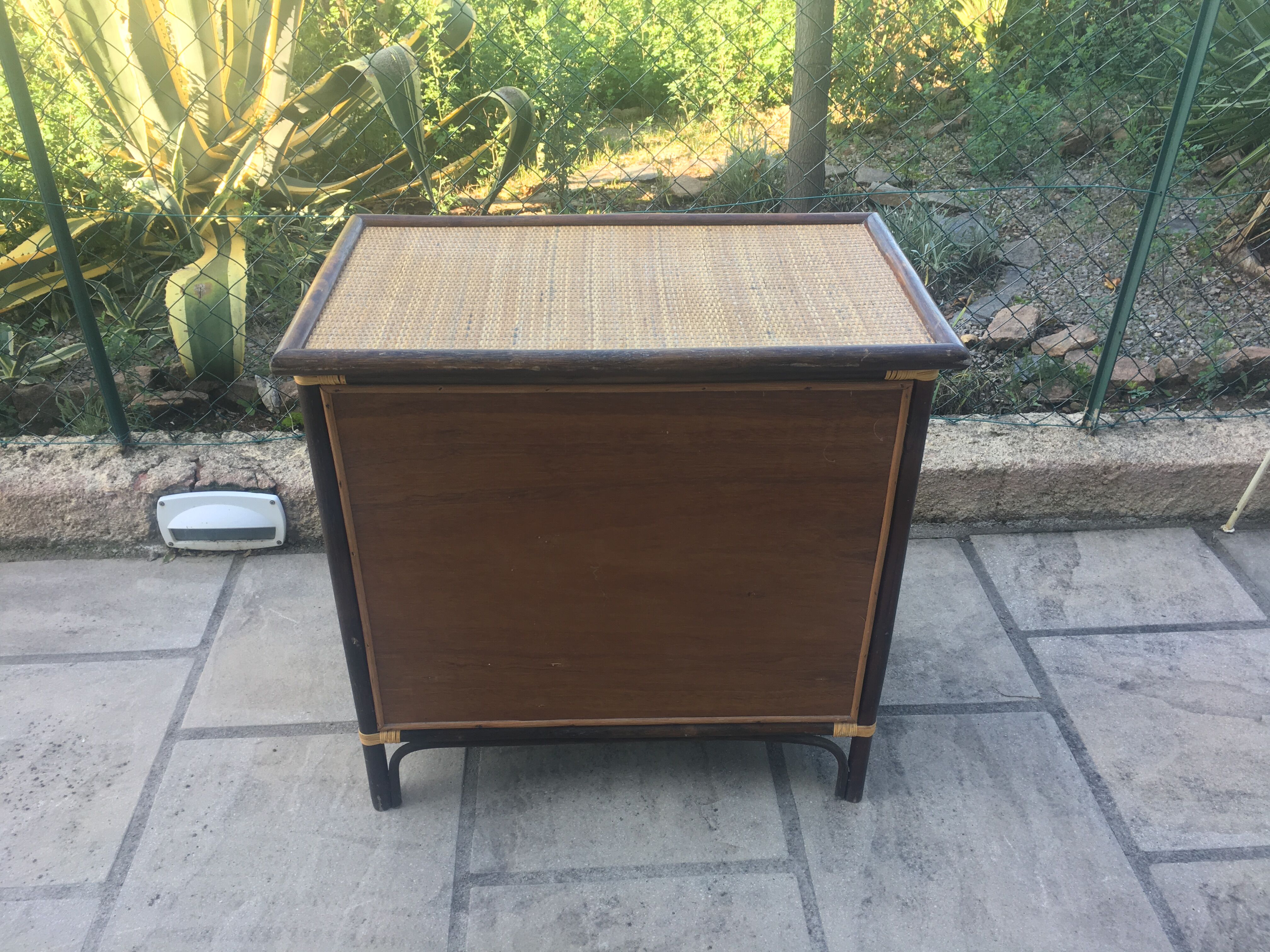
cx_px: 635
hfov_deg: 61.7
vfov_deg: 48.2
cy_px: 476
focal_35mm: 29
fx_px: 1064
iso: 25
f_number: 2.2
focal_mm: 4.15
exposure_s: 1/100
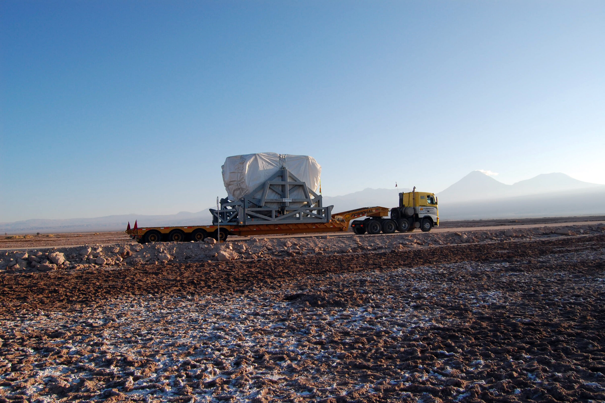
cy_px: 202
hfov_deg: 67.4
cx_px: 302
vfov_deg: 47.9
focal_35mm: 27
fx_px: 453
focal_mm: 18
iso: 400
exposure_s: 1/1000
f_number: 6.3
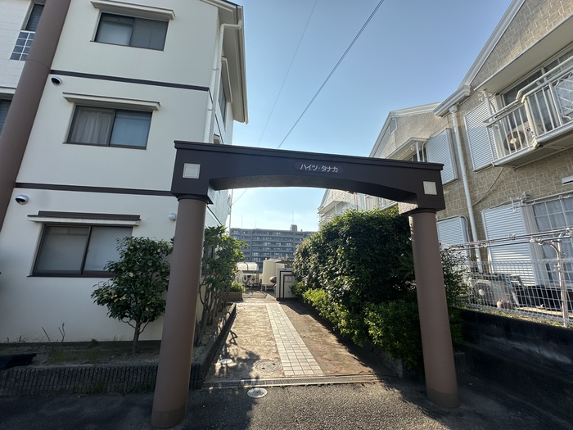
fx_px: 232
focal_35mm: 14
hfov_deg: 102.1
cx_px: 286
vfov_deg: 85.7
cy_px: 215
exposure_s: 1/1473
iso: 40
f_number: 2.2
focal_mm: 2.22
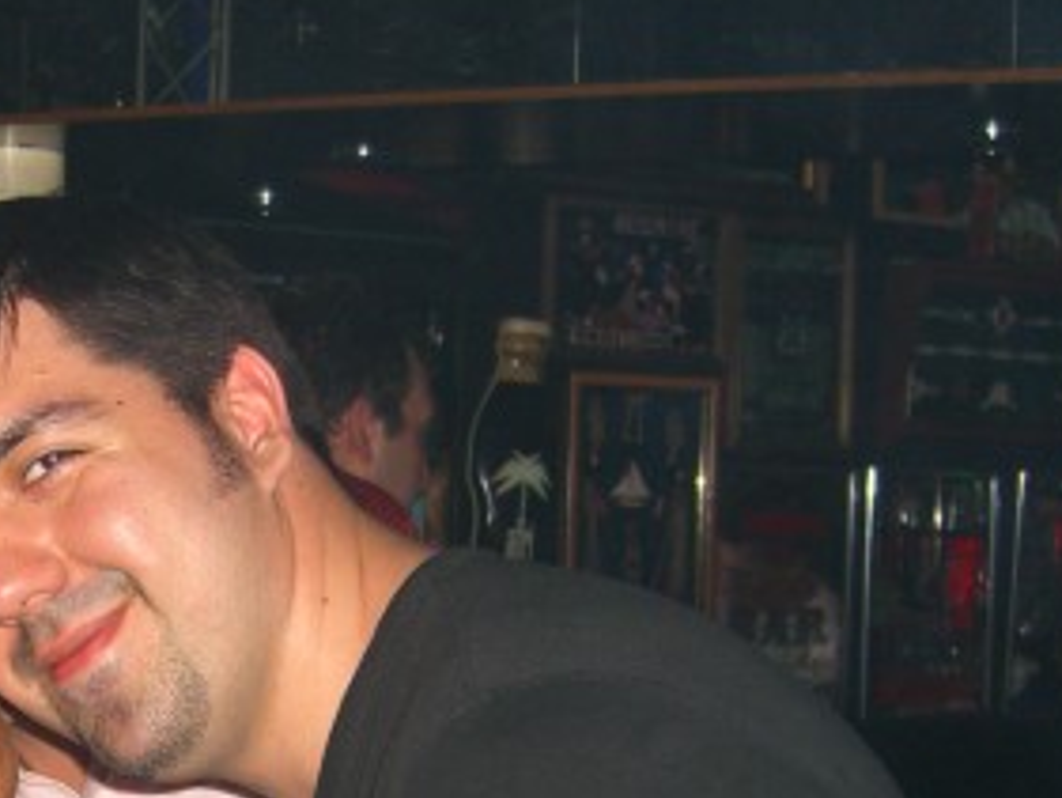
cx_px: 132
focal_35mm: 81
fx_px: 2486
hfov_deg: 23.5
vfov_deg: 17.8
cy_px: 813
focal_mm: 7.9
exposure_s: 1/60
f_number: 2.8
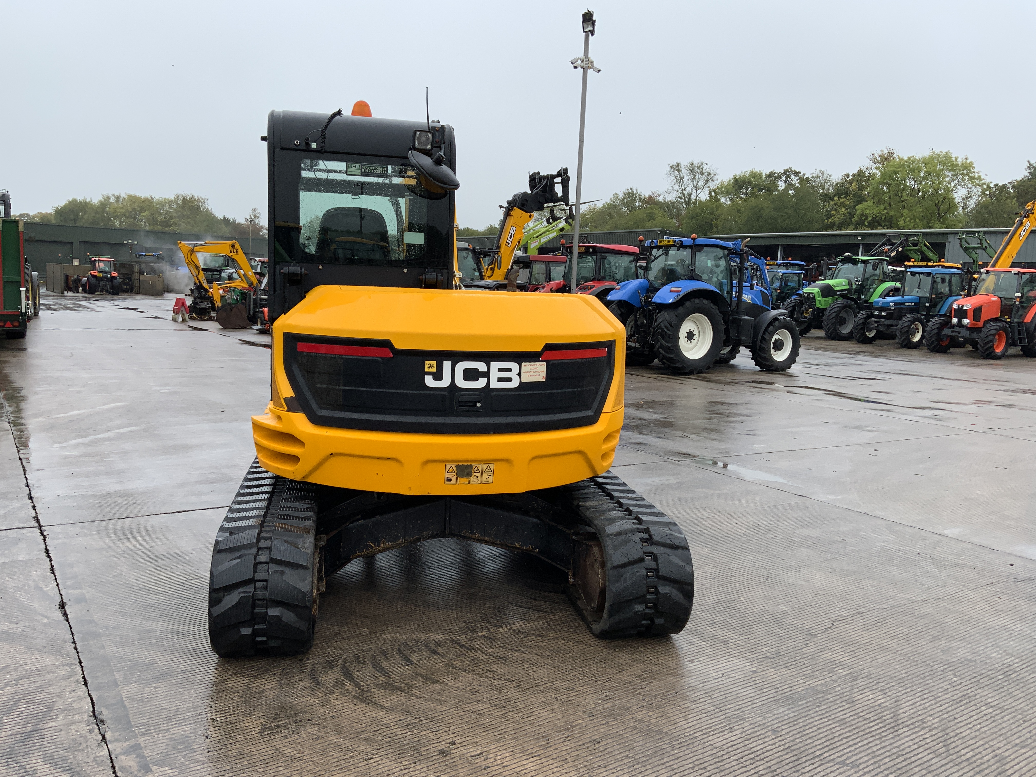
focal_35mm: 29
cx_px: 518
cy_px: 388
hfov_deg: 61.7
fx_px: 868
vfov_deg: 48.2
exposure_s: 1/439
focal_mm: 3
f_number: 1.8
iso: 16
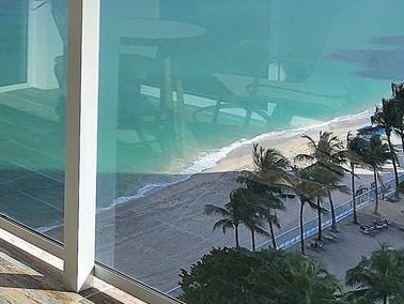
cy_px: -33
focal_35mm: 55
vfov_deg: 24.7
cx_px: -19
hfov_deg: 31.7
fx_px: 642
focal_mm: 2.2
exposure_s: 1/2500
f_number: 2.2
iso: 50
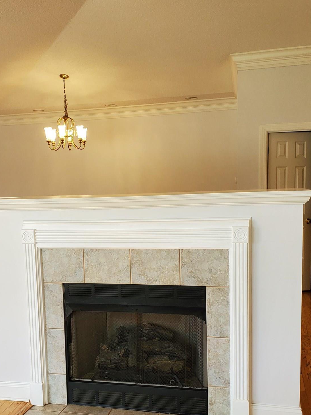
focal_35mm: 41
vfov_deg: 45.5
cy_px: 253
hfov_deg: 34.9
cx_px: 111
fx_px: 491
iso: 160
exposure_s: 1/120
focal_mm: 4.3
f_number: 2.4
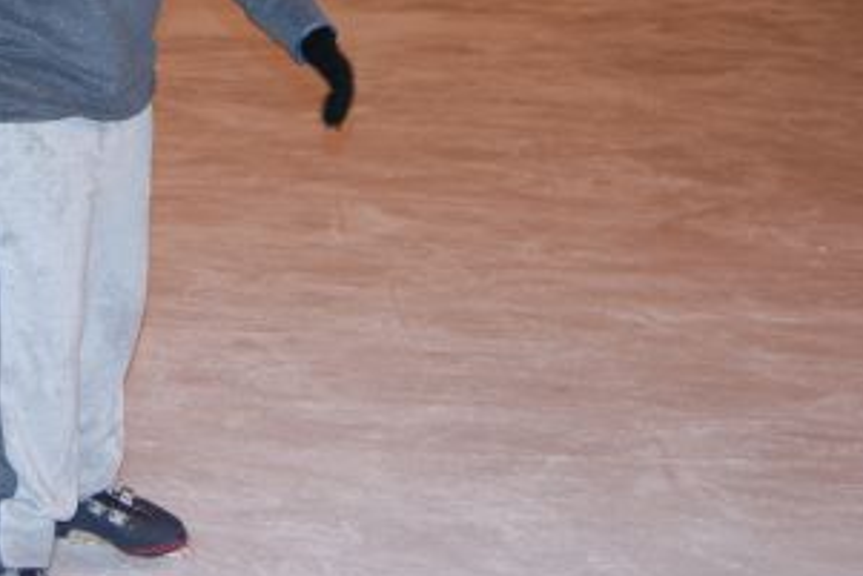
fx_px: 1991
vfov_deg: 16.2
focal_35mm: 83
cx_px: 129
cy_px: 11
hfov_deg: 23.9
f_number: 4
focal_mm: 26
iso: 200
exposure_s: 1/60
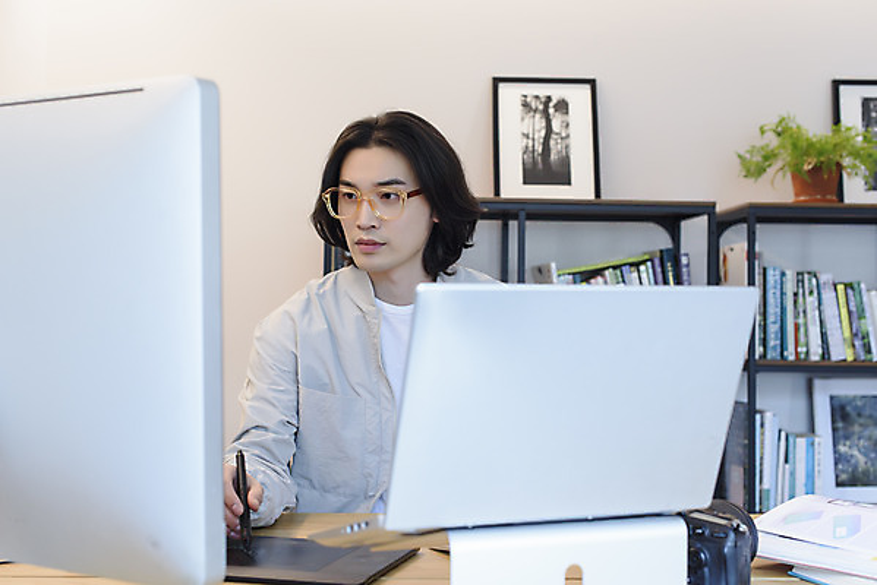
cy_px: 292
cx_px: 438
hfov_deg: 39.6
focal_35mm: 50
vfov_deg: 27.0
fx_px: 1219
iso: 800
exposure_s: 1/125
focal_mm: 50
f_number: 4.5
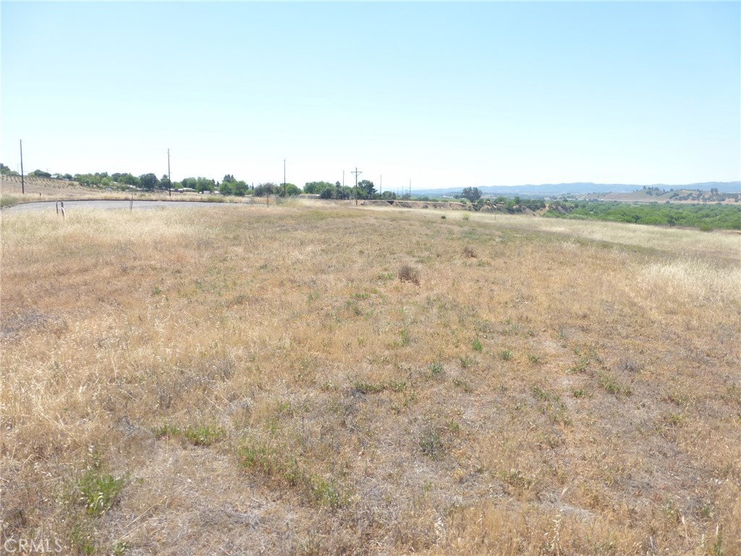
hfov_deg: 71.6
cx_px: 370
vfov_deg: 56.8
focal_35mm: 24
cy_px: 278
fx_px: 514
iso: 100
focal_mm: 4.3
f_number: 4
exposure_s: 1/500
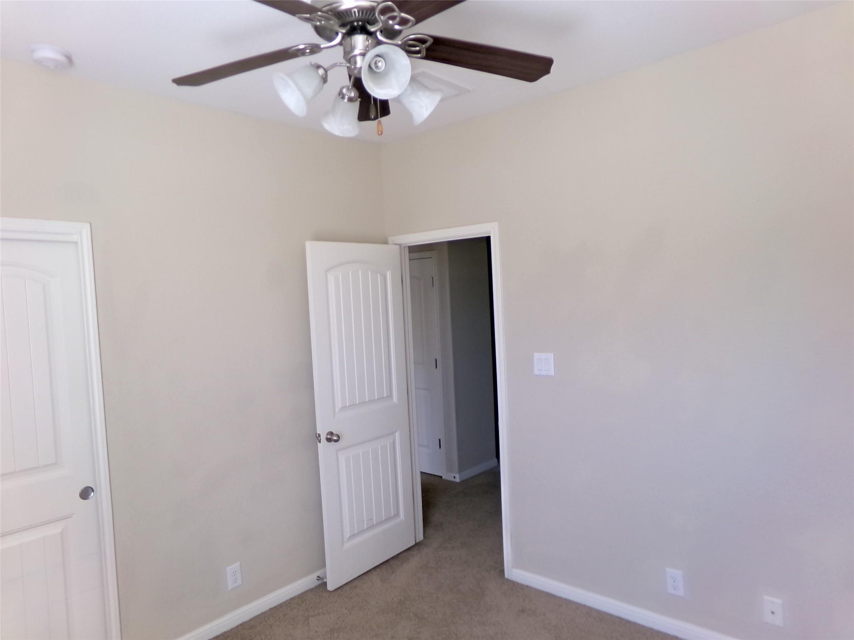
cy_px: 320
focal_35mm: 24
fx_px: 592
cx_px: 427
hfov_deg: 71.6
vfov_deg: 56.8
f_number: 3.7
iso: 200
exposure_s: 1/30
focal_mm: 4.3
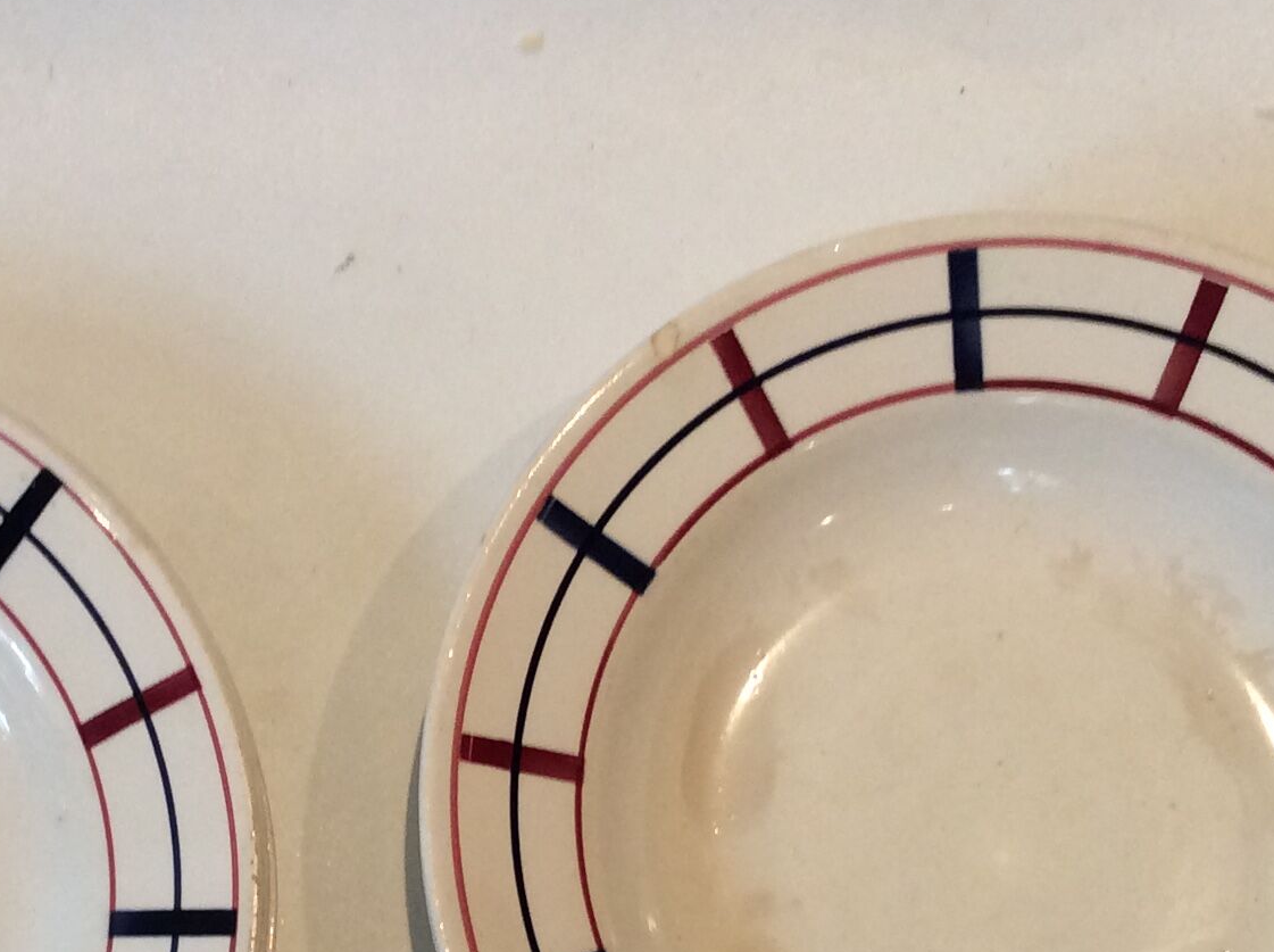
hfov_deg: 26.1
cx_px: 335
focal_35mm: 74
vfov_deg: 19.5
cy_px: 847
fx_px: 2719
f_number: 2.4
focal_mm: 3.3
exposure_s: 1/25
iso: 80
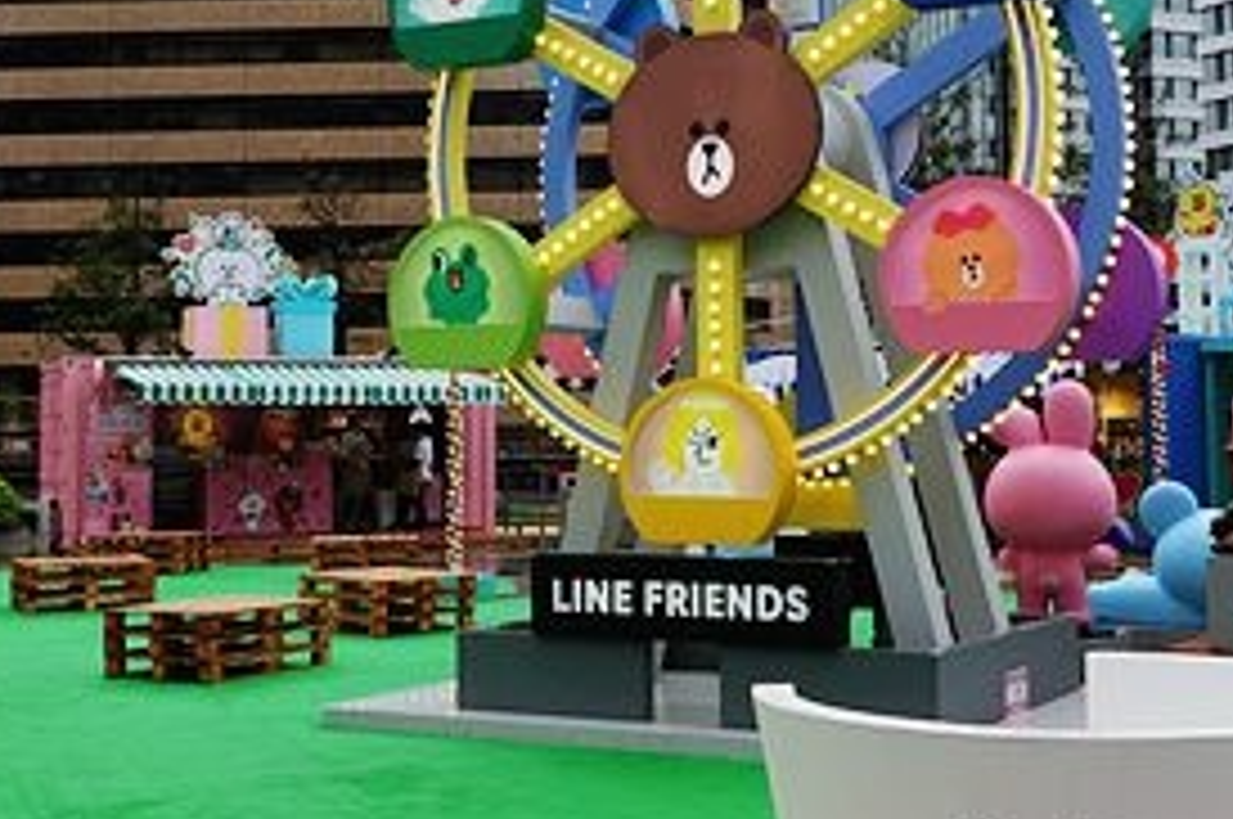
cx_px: 680
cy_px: 308
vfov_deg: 23.7
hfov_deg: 35.1
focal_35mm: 57
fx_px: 1950
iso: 125
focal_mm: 9
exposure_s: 1/200
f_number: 4
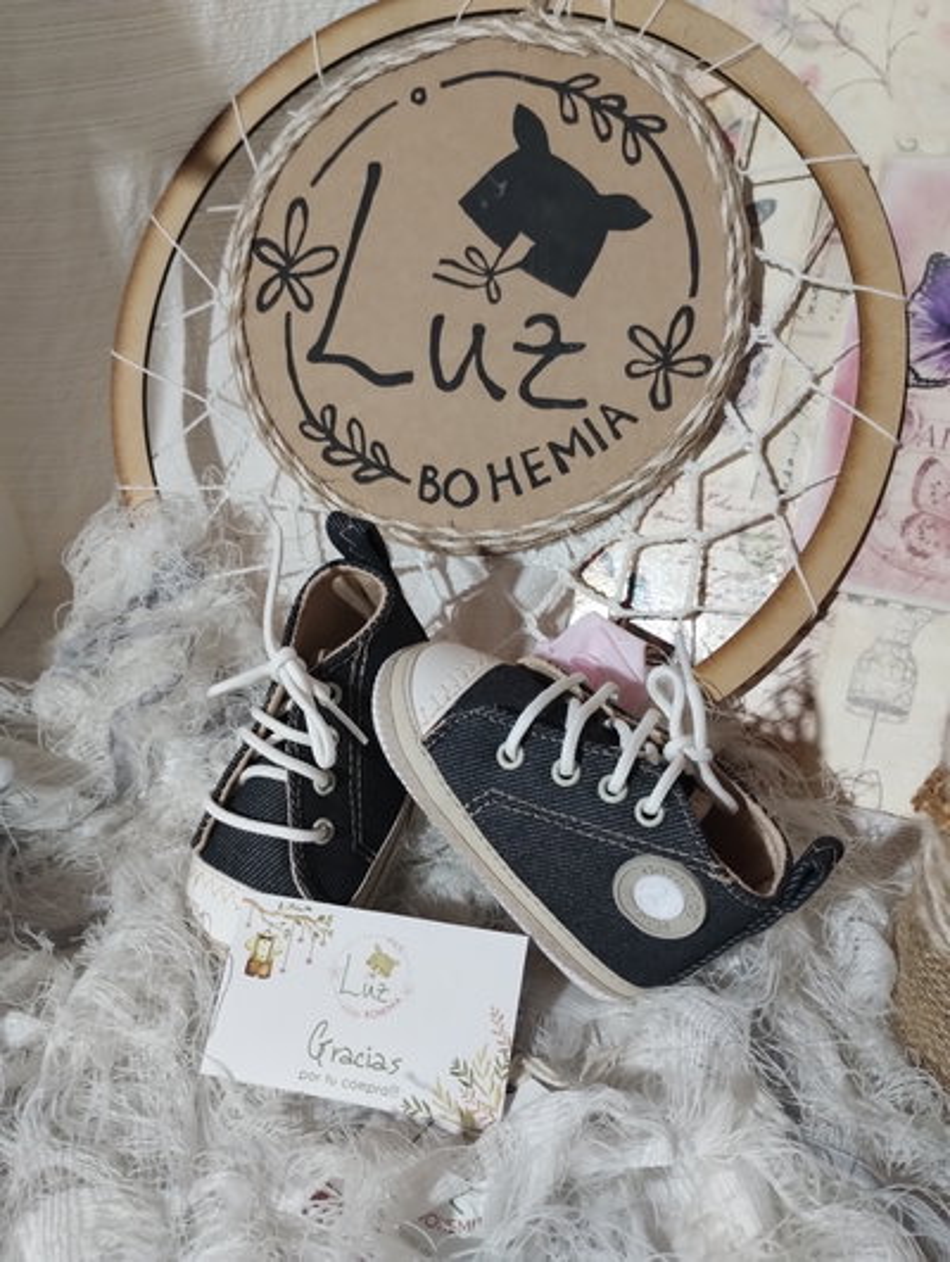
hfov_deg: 49.9
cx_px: 475
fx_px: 1022
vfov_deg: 63.4
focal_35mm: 28
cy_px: 631
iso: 1822
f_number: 1.8
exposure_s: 1/25
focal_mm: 4.27
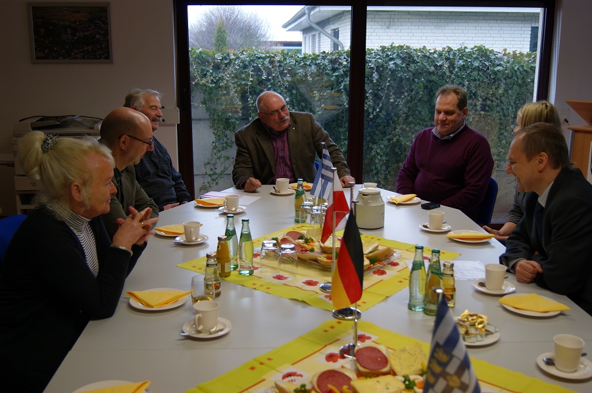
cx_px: 296
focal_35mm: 39
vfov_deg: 34.1
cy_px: 196
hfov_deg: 49.6
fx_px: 641
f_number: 4
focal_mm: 26
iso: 100
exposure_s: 1/40
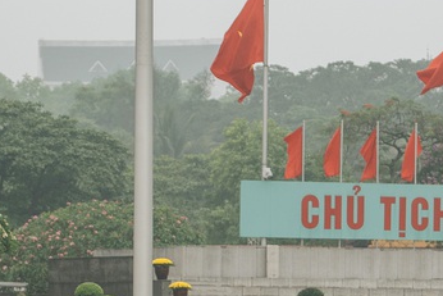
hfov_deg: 5.1
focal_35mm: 405
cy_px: 318
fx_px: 4986
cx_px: 283
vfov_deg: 3.4
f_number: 2.8
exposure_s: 1/320
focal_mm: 110
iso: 200
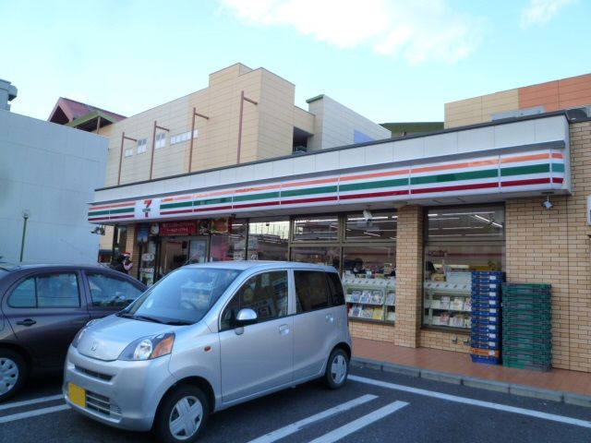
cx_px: 296
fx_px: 427
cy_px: 222
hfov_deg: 69.4
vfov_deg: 54.9
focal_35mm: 25
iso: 125
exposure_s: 1/100
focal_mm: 4.5
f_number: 2.8
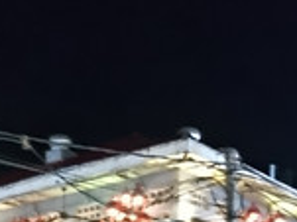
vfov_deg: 14.7
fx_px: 823
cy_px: 296
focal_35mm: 96
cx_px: 148
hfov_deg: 20.5
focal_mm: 4.22
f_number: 1.8
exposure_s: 1/20
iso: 1600
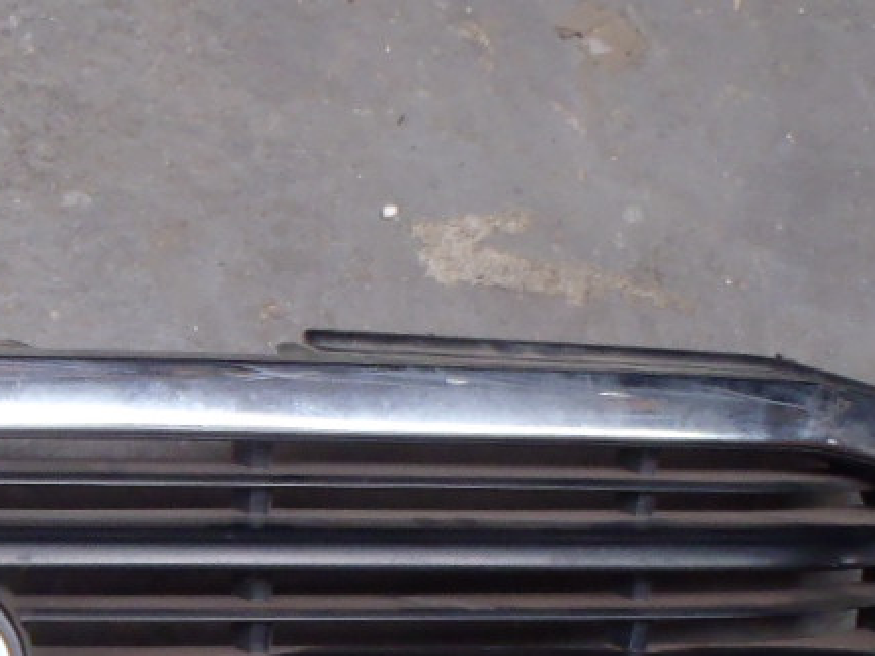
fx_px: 2098
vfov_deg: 17.3
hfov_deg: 21.6
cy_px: 696
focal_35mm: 83
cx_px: -223
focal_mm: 5
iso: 200
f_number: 3.9
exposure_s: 1/25
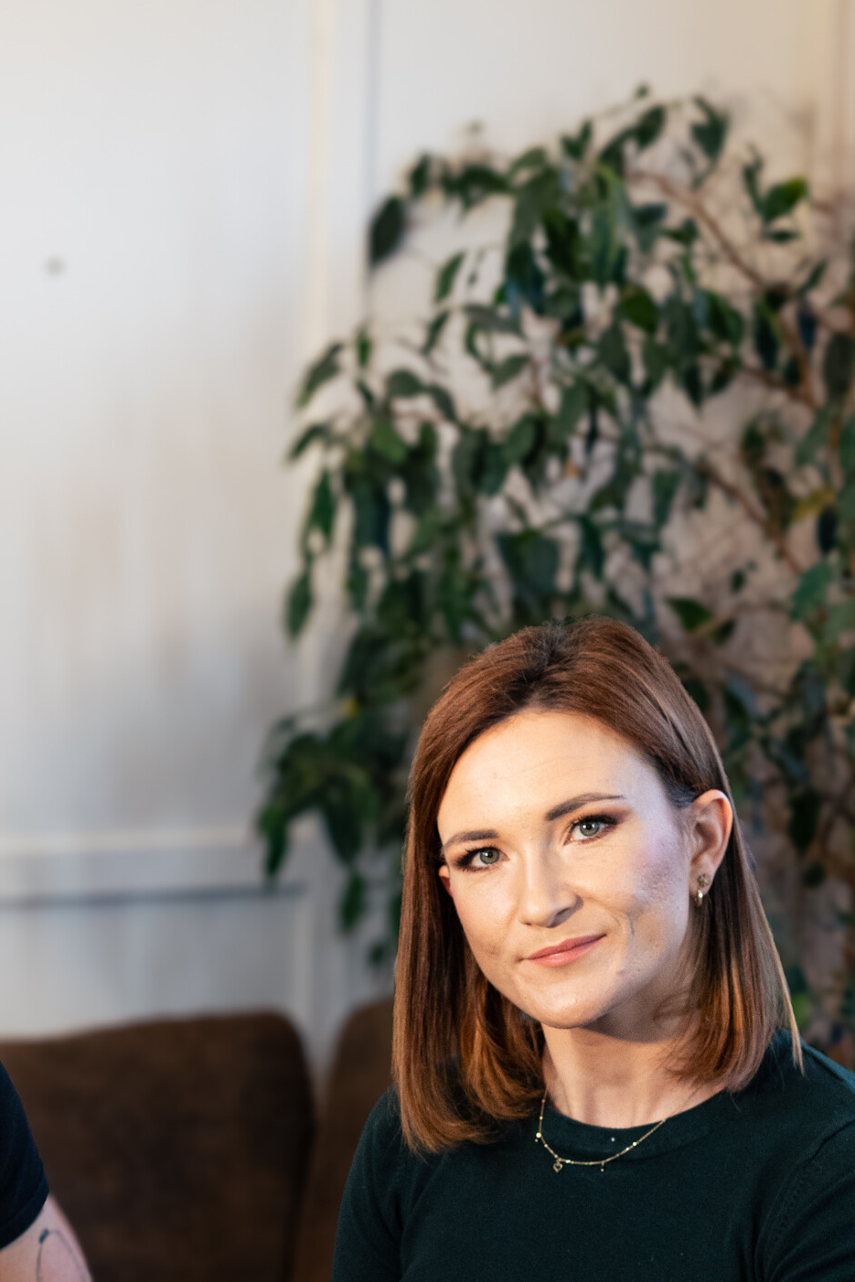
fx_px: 3811
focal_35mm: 107
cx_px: 93
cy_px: 1219
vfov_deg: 18.7
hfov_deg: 12.7
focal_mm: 50
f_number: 4
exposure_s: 1/160
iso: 1600
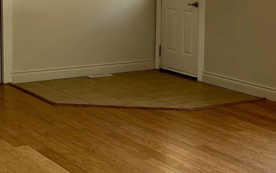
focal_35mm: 83
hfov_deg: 24.3
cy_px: 41
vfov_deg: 15.7
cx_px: 240
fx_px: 624
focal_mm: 5.96
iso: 40
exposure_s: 1/121
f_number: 1.6
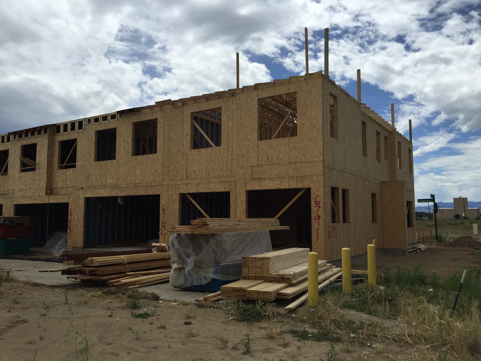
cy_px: 180
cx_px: 240
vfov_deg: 48.2
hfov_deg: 61.7
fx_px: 403
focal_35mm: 29
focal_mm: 4.15
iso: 32
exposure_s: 1/3968
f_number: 2.2
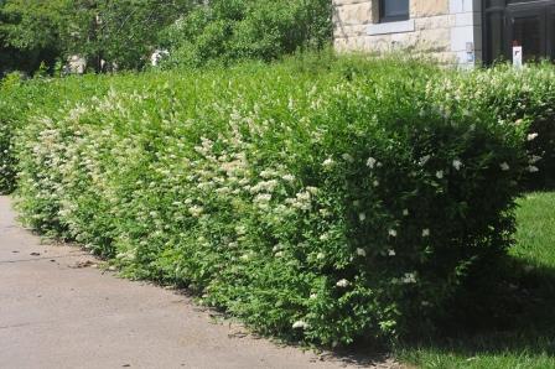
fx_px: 1109
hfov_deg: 28.1
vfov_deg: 18.9
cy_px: 184
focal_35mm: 72
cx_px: 278
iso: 320
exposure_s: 1/500
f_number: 11
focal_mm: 48
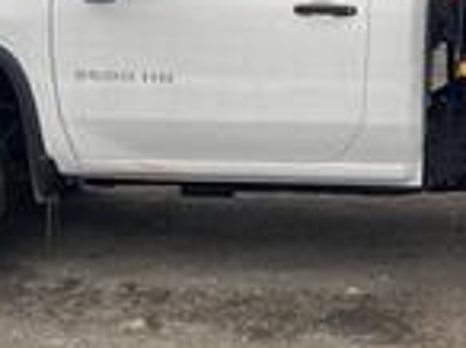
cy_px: 48
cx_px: 460
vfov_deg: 16.2
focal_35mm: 90
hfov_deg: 21.1
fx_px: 1210
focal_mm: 4.2
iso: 32
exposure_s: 1/321
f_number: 1.6
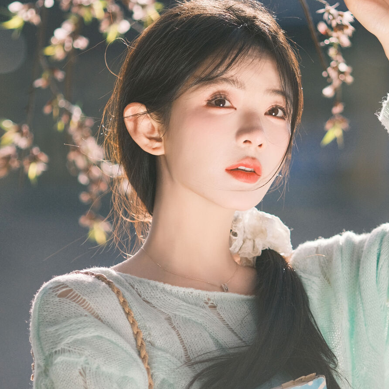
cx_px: 223
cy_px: 175
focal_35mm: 348
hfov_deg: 5.0
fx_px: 4424
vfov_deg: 5.0
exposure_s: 1/8500
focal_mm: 135
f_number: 2
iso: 1000
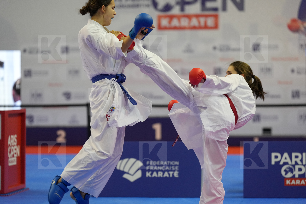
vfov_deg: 9.7
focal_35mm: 142
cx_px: 153
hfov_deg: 14.5
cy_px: 102
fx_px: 1207
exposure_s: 1/1000
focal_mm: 142
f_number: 2.8
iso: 2500
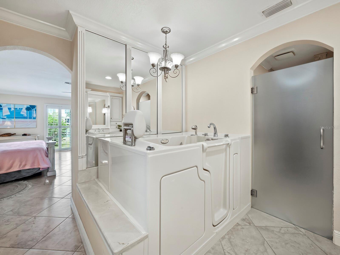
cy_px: 128
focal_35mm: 14
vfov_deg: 85.7
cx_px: 170
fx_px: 137
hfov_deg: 102.1
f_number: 10
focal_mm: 7
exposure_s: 1/2.5
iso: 400
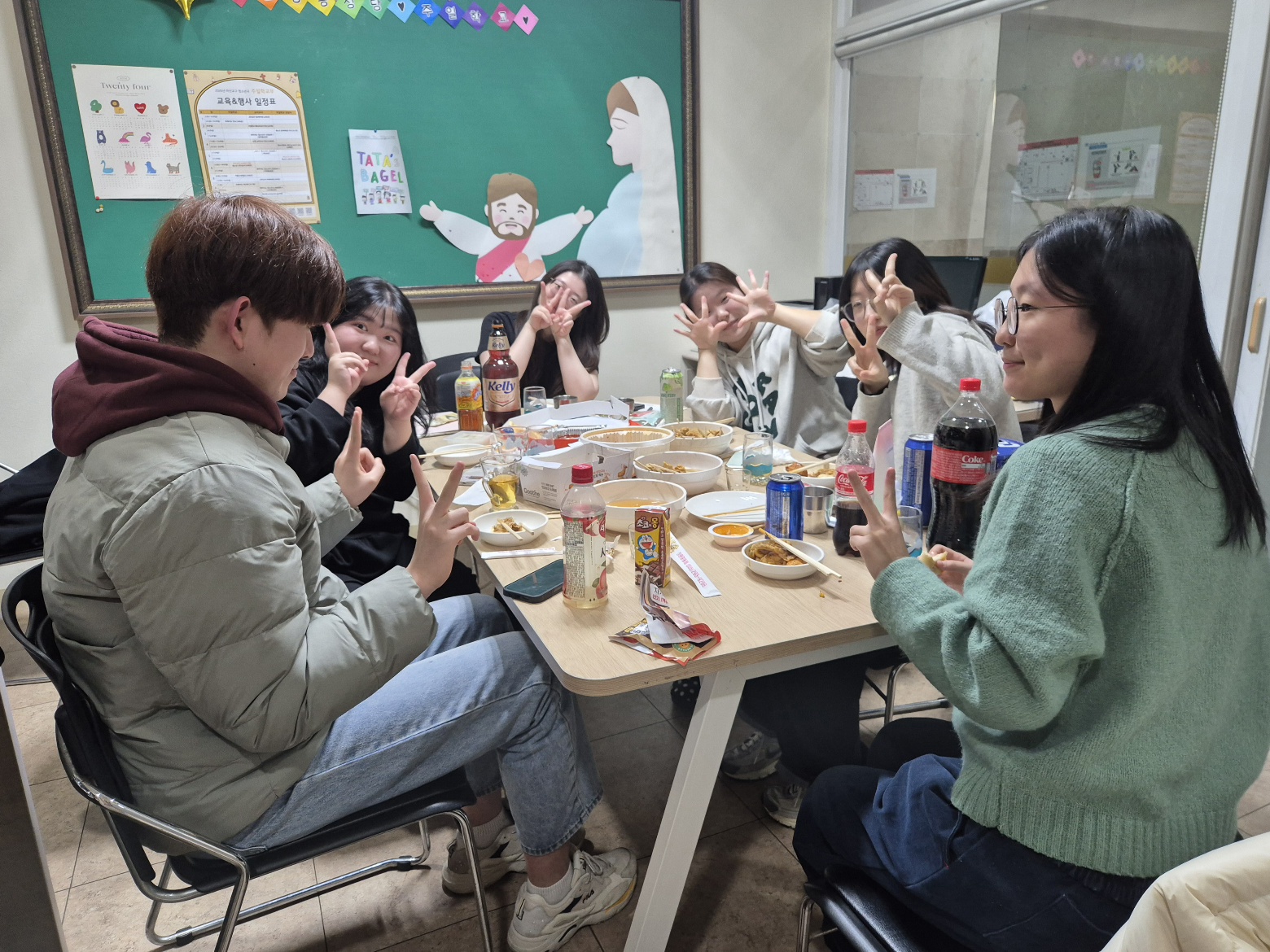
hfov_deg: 73.9
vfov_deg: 58.9
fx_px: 844
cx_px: 635
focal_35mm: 23
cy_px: 476
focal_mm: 5.4
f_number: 1.8
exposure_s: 1/120
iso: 320
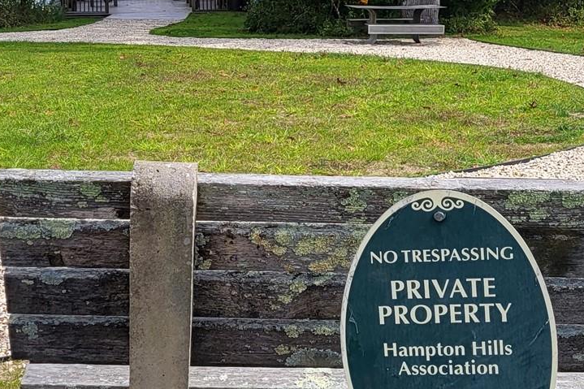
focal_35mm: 77
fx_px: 1249
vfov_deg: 17.7
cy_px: 169
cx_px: 263
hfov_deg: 26.3
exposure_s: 1/1723
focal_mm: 5.4
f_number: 1.8
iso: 40
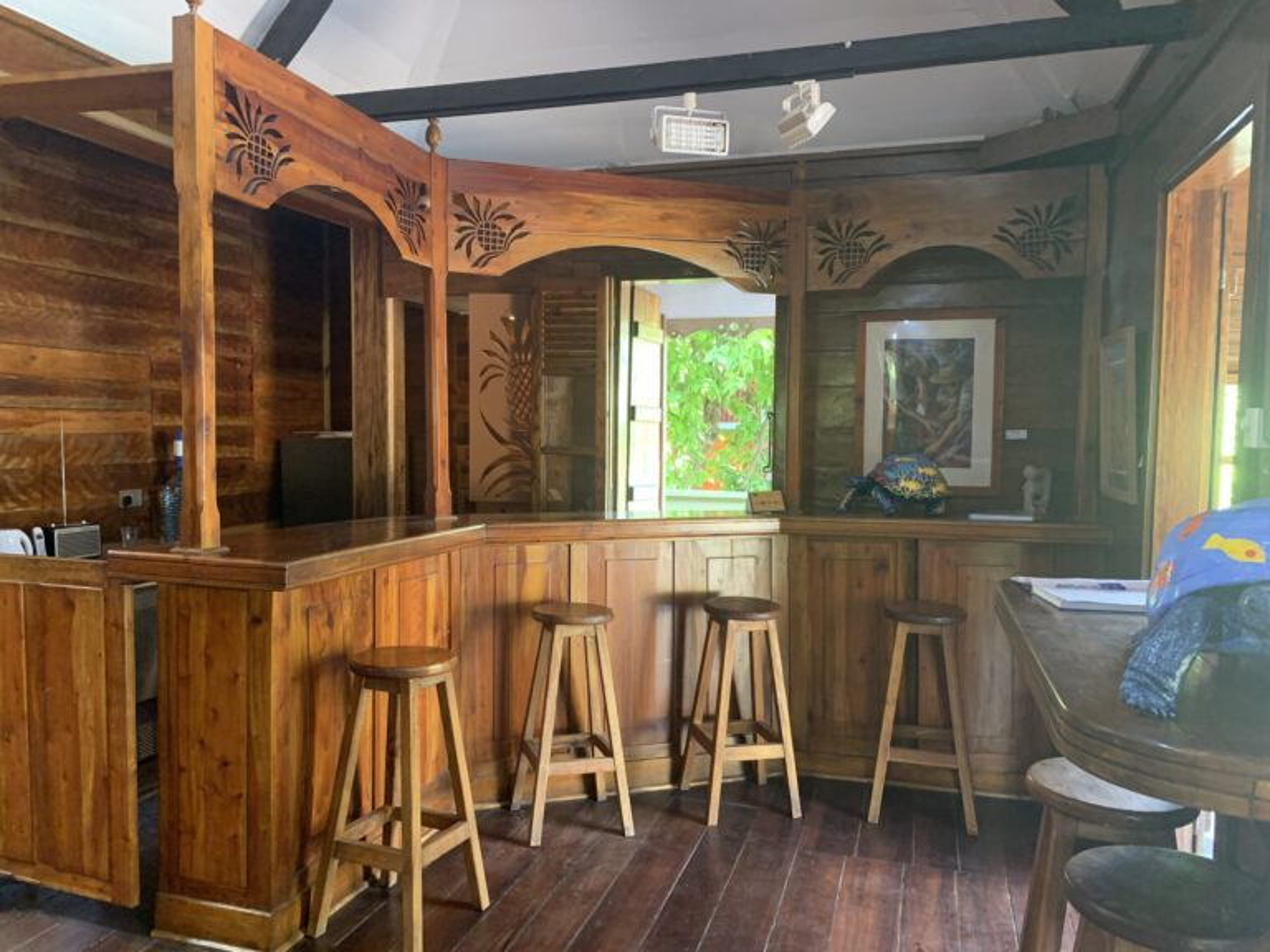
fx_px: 954
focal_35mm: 26
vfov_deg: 53.1
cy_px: 476
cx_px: 635
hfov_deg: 67.3
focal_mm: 4.25
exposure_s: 1/50
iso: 400
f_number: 1.8
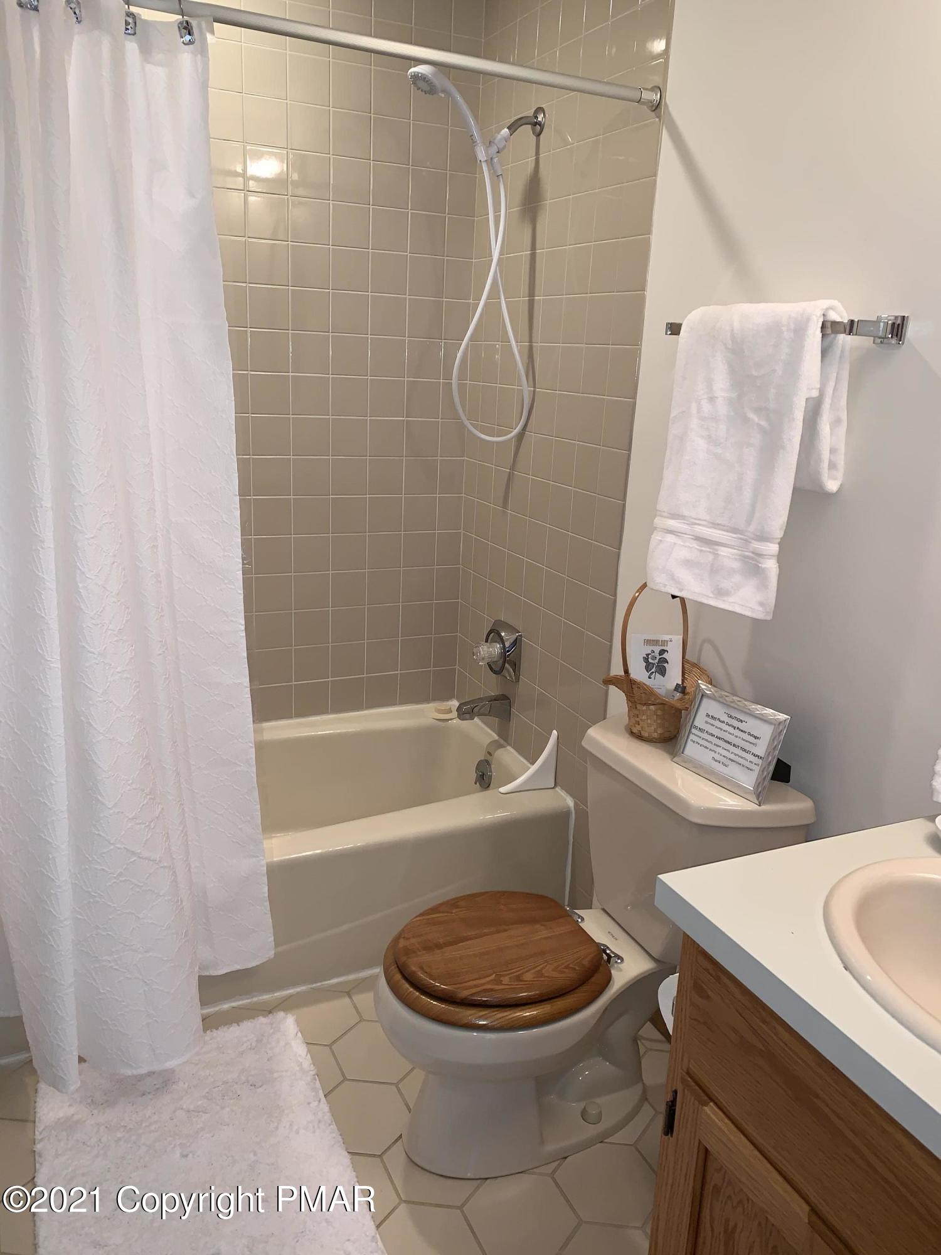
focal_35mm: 26
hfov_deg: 53.1
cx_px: 470
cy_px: 628
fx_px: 942
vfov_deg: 67.3
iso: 40
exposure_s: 1/22
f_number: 1.8
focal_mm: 4.25
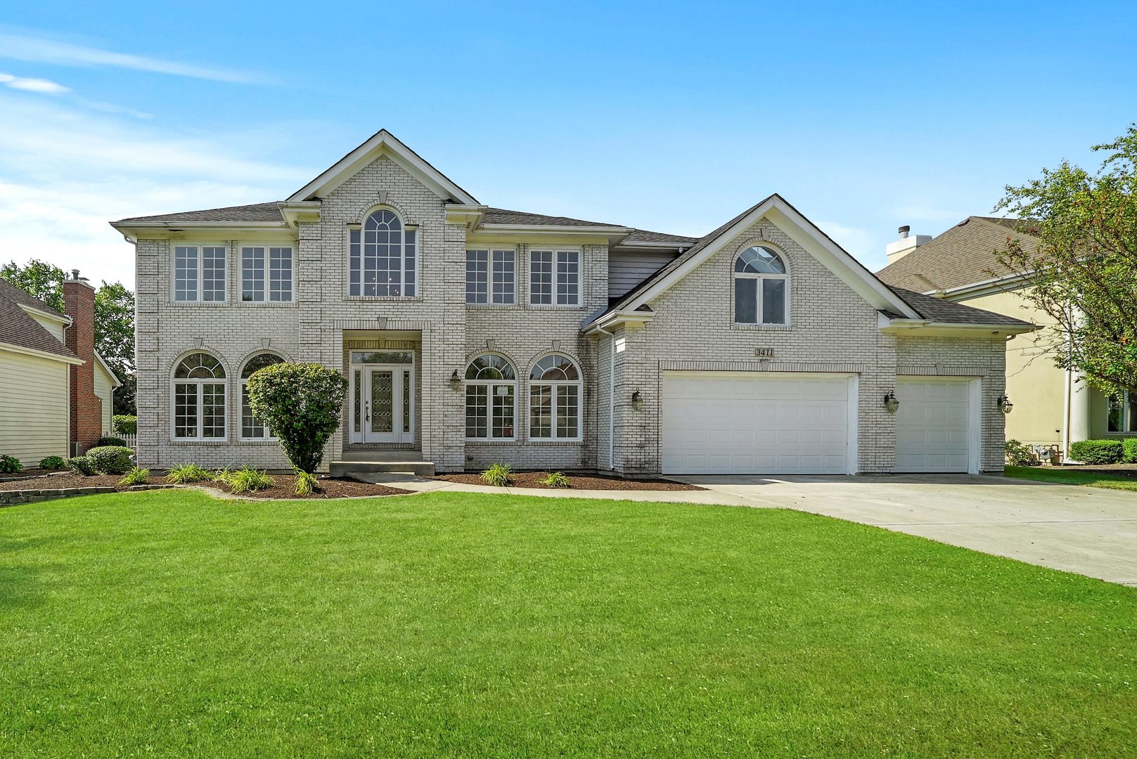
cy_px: 380
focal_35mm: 12
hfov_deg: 112.6
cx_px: 568
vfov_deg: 90.1
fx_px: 379
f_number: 13
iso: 100
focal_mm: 12
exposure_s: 1/100
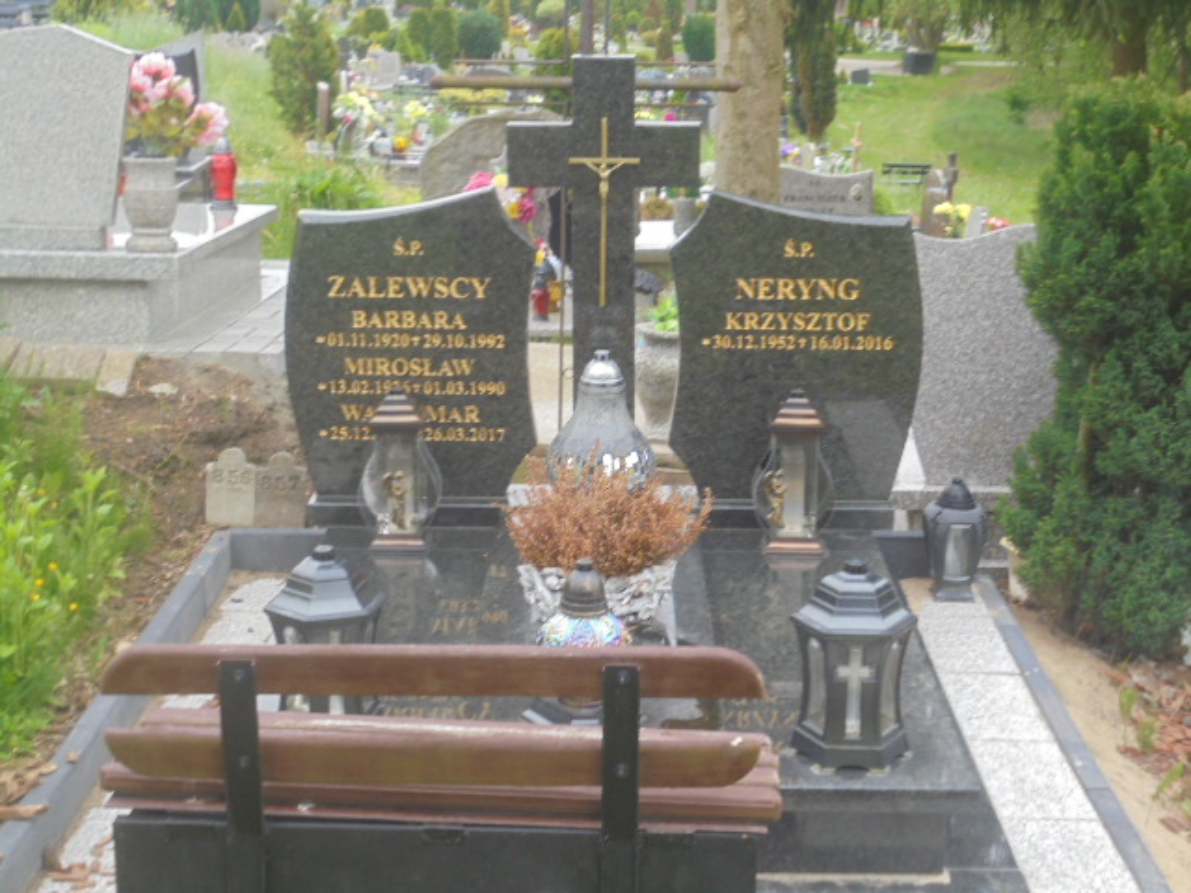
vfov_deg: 26.1
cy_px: 446
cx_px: 596
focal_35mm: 56
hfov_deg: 34.3
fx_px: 1927
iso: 100
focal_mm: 10.1
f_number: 5.2
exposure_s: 1/30
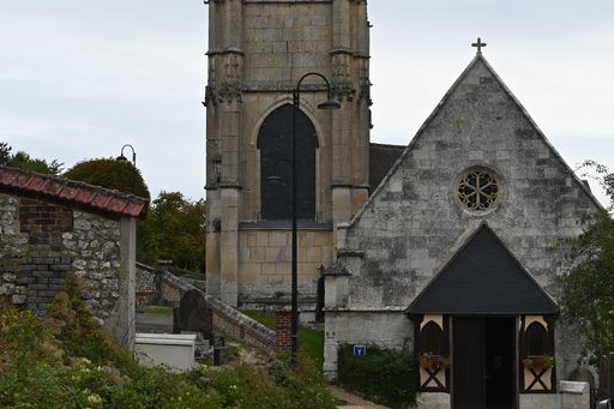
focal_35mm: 76
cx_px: 350
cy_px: 172
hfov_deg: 26.6
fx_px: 1296
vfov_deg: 17.9
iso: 100
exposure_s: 1/320
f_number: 6.3
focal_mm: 37
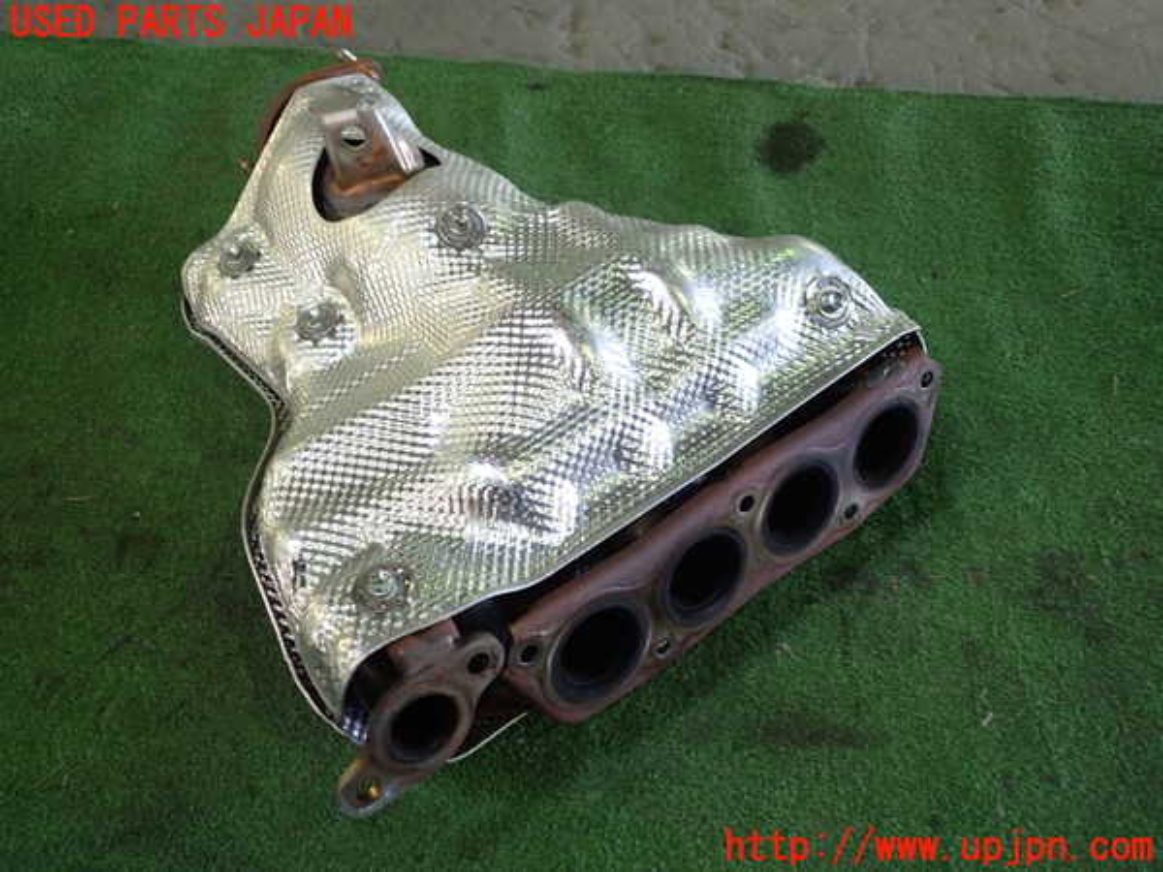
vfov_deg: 46.8
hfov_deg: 60.0
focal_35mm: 30
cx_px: 582
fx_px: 1008
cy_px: 436
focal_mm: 5.4
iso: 200
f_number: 2.3
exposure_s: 1/30
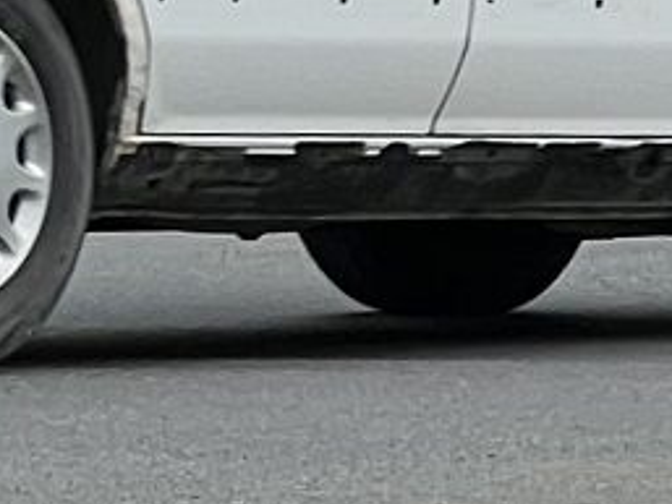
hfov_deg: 5.5
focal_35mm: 360
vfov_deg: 4.1
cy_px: -350
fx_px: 6992
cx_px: 52
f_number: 2.8
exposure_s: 1/398
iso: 32
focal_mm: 9
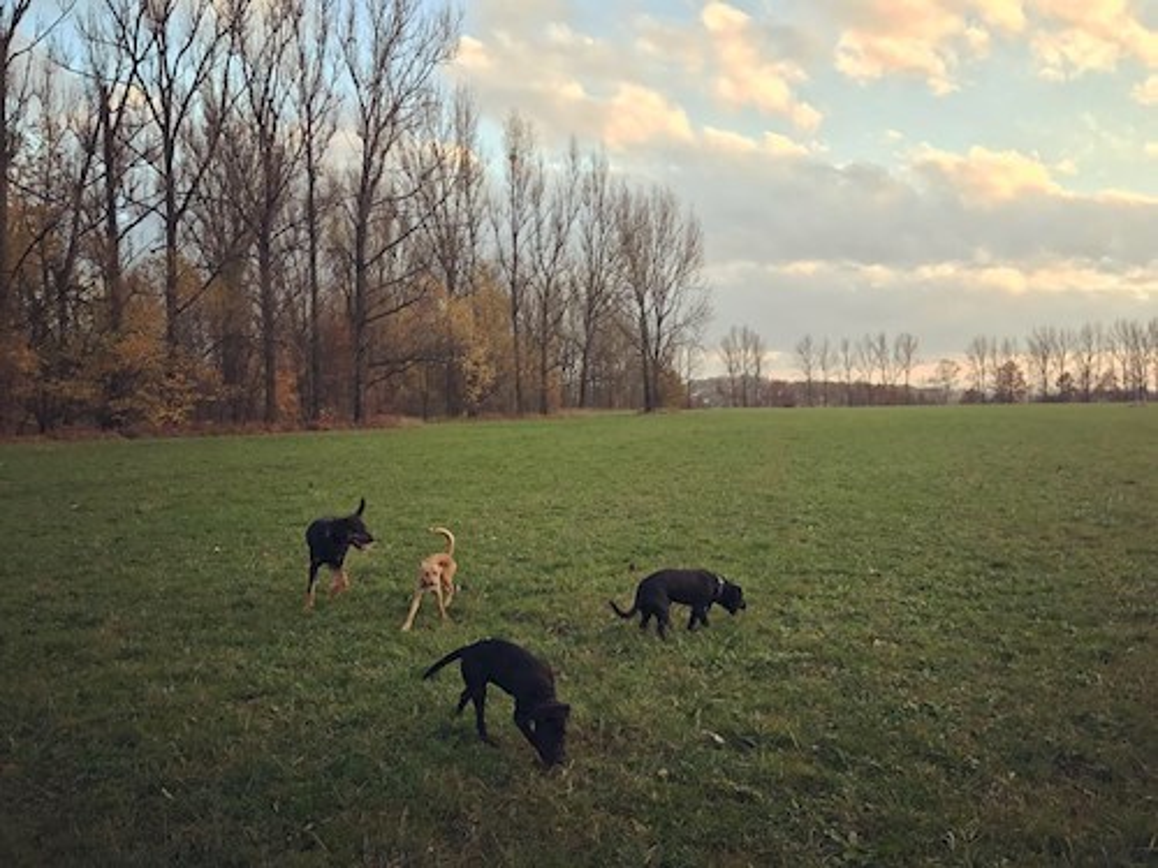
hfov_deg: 63.4
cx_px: 579
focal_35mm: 28
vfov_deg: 49.7
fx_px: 937
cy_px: 434
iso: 20
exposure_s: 1/156
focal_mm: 3.99
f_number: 1.8
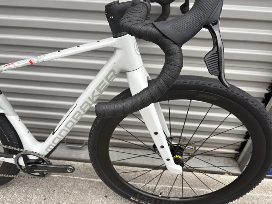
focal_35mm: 26
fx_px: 204
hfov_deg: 67.3
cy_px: 102
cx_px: 136
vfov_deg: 53.1
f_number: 1.6
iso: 32
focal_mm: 5.96
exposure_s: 1/123
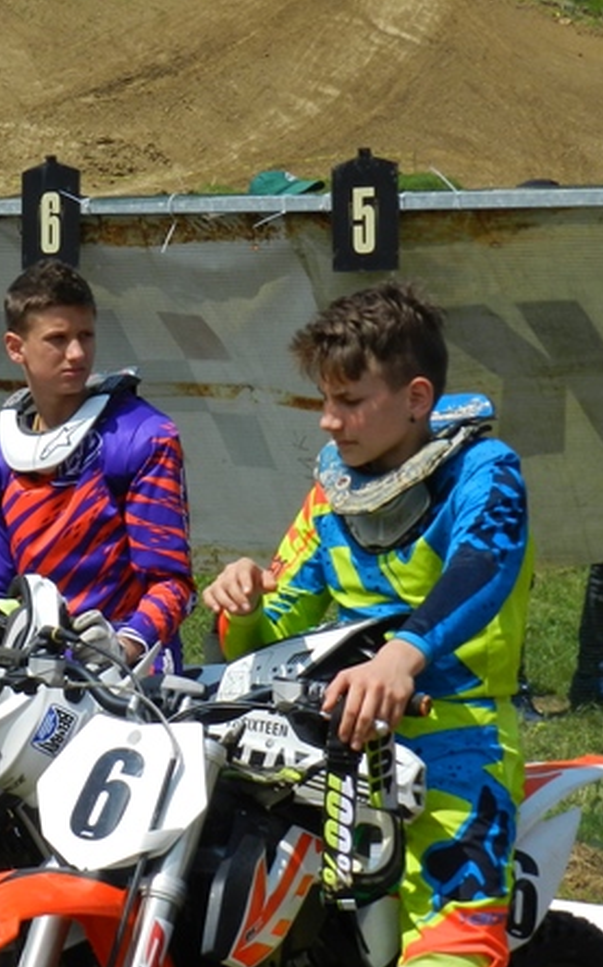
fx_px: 3423
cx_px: -7
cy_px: 547
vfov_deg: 16.1
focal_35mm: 130
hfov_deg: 10.0
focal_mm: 12.1
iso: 160
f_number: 5
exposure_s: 1/1000
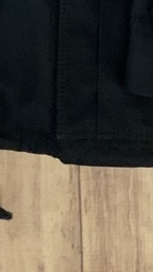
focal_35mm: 117
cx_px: -40
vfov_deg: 15.1
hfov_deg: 10.2
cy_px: -260
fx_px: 844
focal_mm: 4.25
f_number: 1.8
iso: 800
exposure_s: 1/30
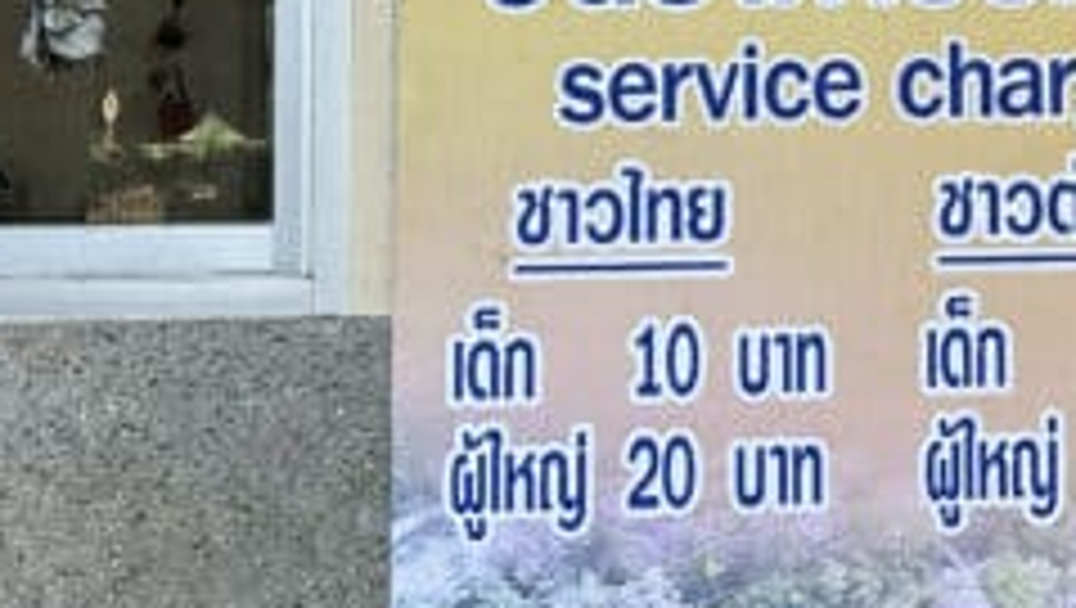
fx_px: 2028
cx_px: 1076
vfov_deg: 16.4
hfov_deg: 28.0
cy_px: -113
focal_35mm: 71
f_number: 1.5
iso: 50
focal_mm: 5.7
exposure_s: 1/325
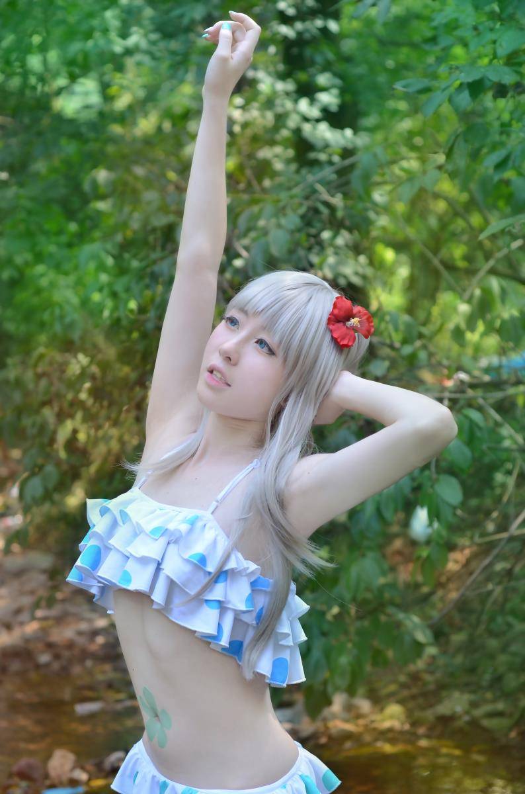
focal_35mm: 75
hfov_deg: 18.1
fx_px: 1649
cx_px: 262
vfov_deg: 27.1
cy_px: 397
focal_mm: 50
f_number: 3.5
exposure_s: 1/640
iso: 500
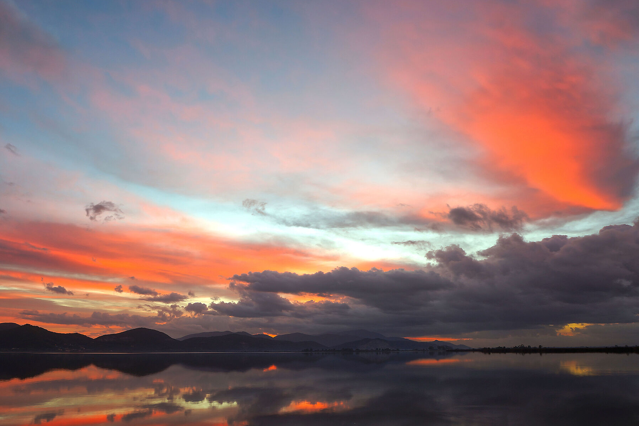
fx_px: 426
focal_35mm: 24
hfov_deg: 73.4
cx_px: 276
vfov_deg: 52.7
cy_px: 261
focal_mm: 18
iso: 50
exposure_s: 1/2
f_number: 11
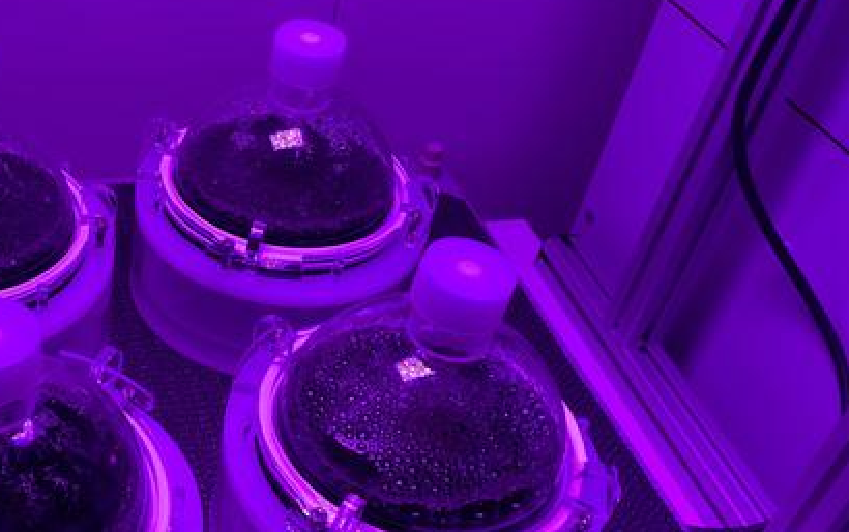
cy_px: 314
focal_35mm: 47
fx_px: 1088
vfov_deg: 27.4
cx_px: 130
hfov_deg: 40.3
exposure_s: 1/360
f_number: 1.6
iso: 32
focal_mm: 4.2
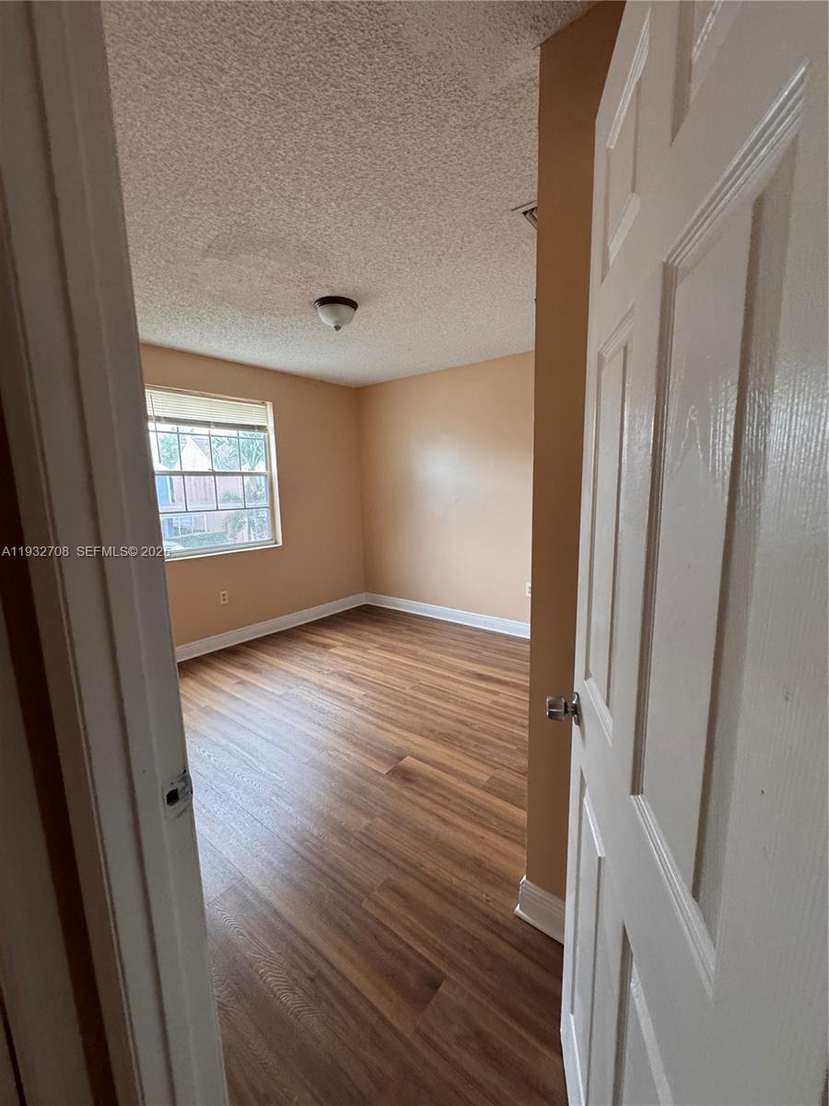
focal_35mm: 14
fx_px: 447
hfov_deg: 85.7
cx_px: 414
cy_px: 553
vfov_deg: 102.1
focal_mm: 2.22
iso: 250
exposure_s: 1/120
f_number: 2.2
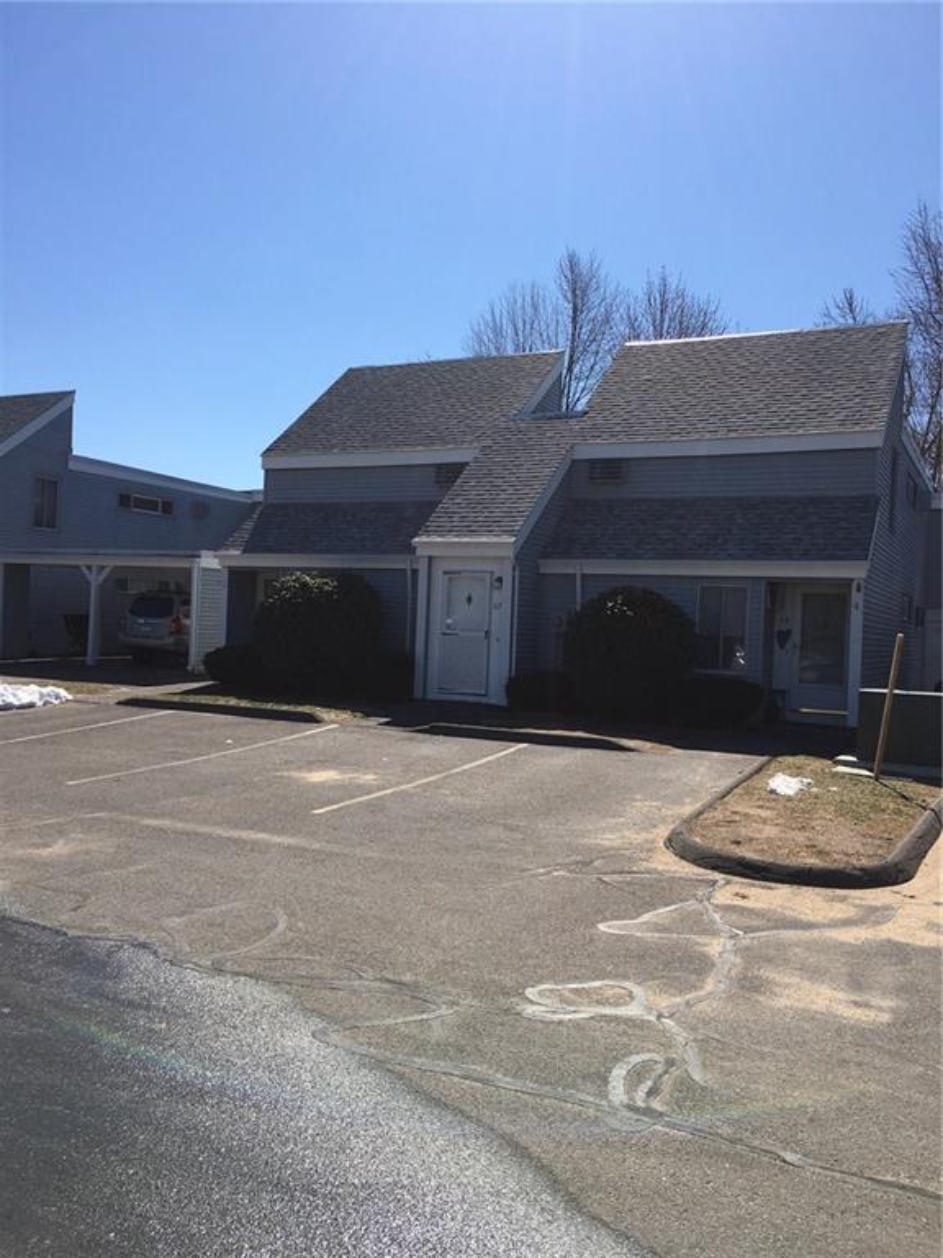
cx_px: 472
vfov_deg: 61.7
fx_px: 1053
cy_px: 629
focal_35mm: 29
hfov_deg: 48.2
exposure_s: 1/2198
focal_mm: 4.15
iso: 25
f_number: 2.2
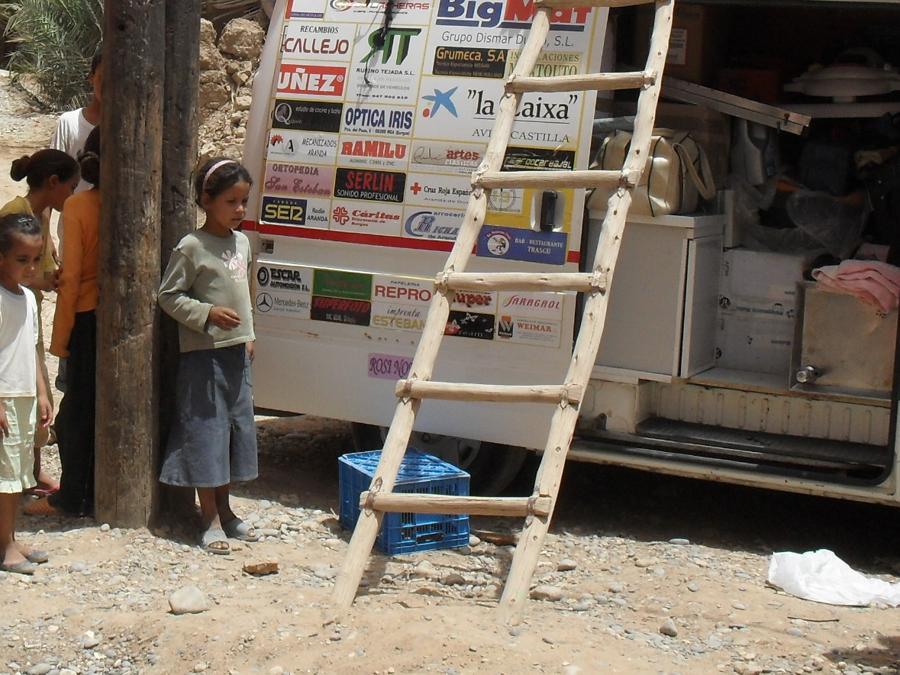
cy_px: 101
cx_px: 292
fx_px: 1716
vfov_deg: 21.9
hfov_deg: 29.2
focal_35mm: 66
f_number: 8.3
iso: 80
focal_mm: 6.3
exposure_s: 1/180
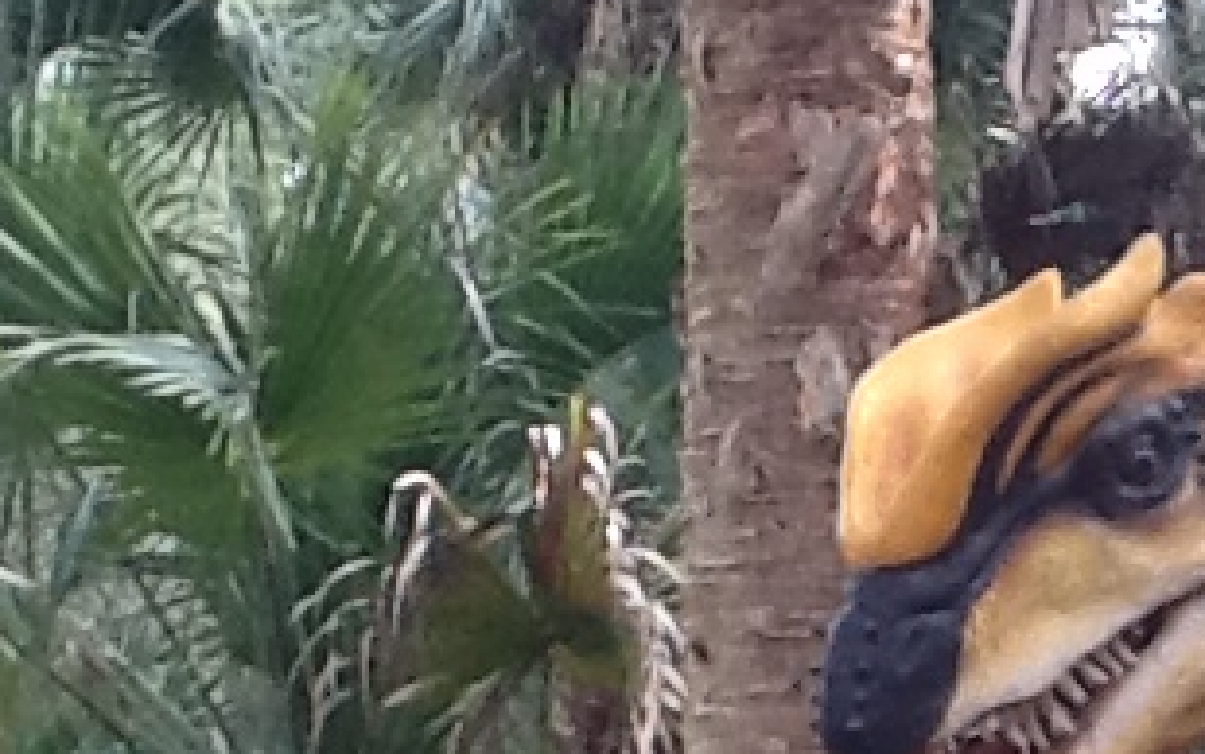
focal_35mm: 105
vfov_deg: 11.8
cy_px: 1193
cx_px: 1333
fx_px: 3449
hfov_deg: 19.0
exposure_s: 1/134
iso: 64
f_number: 2.4
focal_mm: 2.03
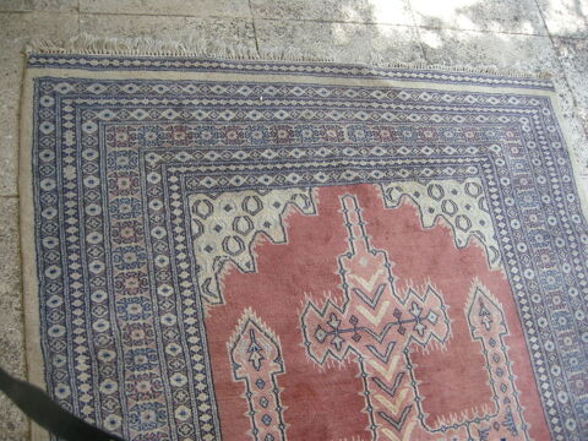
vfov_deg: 39.7
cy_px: 220
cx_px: 294
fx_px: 612
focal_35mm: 36
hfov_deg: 51.4
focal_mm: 7.5
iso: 71
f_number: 2.7
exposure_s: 1/53
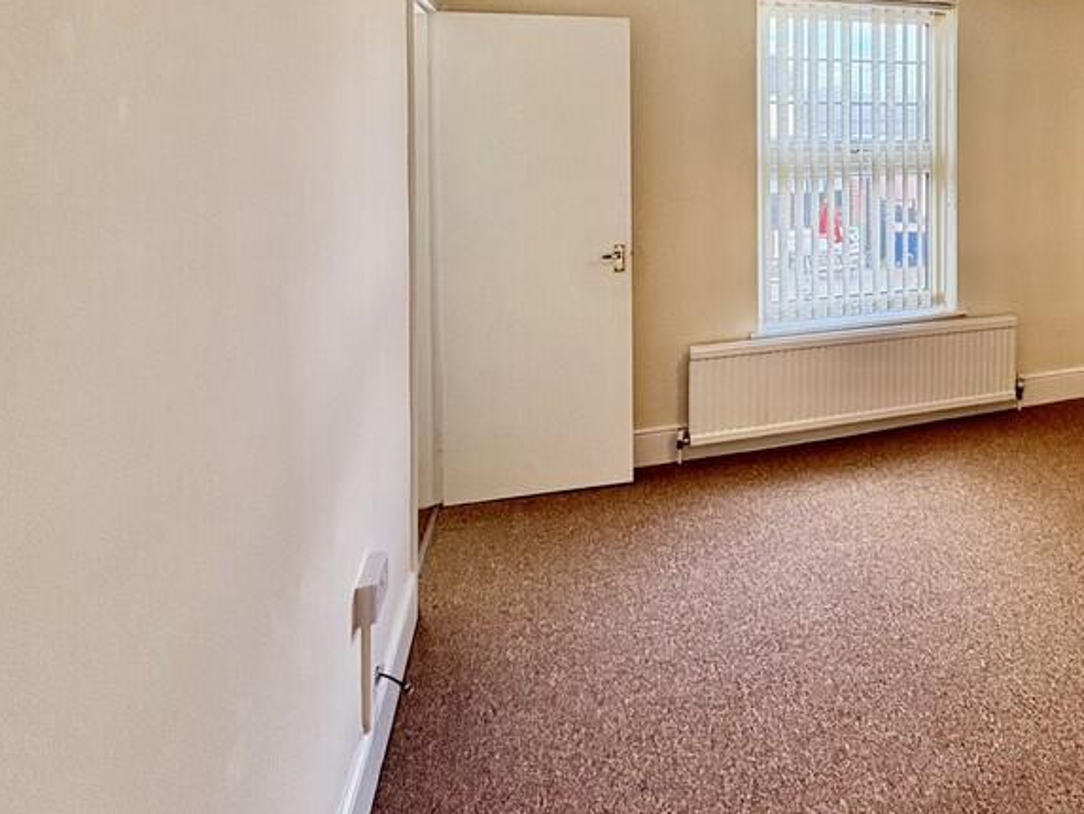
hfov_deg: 63.2
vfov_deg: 50.7
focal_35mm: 25
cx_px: 872
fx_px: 783
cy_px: 134
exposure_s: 1/134
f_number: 2.2
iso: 100
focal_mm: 2.22
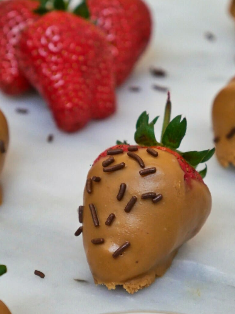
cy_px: 202
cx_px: 140
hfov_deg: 12.1
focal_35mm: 122
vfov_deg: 16.1
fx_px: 1104
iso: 800
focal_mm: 42
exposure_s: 1/80
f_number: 5.6
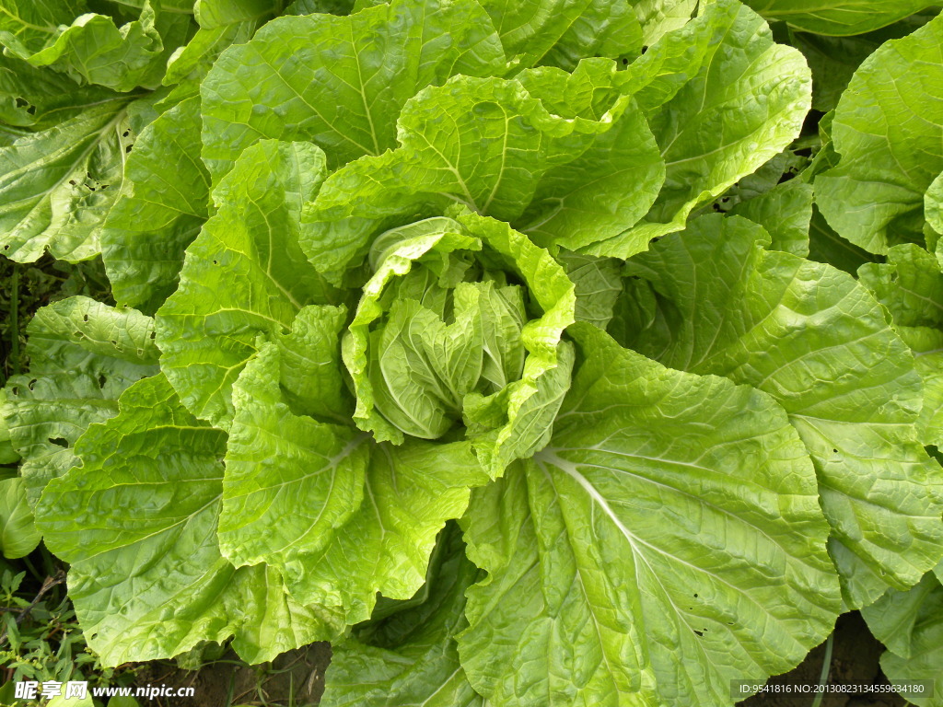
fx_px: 1117
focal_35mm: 41
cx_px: 472
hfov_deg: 45.8
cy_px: 354
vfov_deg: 35.1
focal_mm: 7.3
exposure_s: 1/96.3
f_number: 3.2
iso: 64
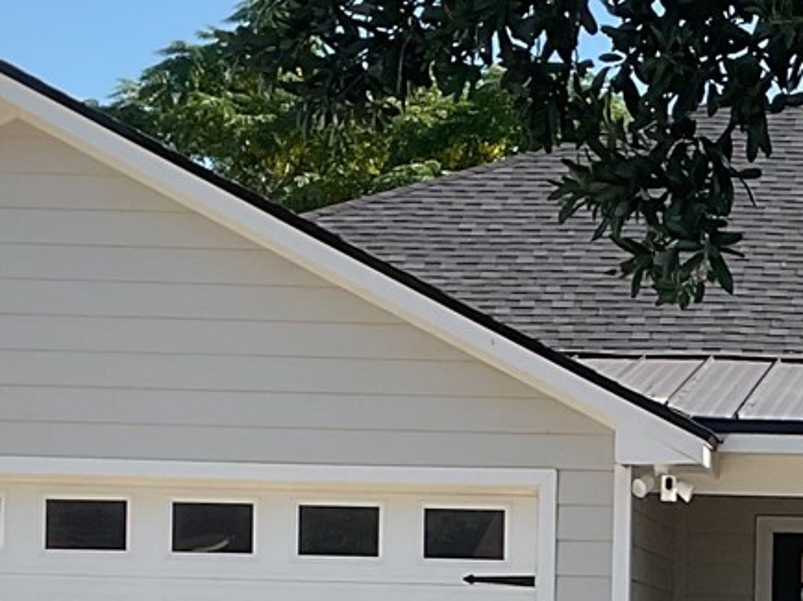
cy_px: 764
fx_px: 3176
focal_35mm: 137
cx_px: 888
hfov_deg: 14.1
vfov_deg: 10.6
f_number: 1.8
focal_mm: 3
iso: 16
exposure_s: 1/1412
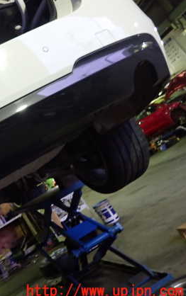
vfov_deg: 51.5
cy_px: 141
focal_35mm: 38
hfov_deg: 29.7
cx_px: -26
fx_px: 308
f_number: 2
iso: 400
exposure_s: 1/30
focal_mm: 4.5
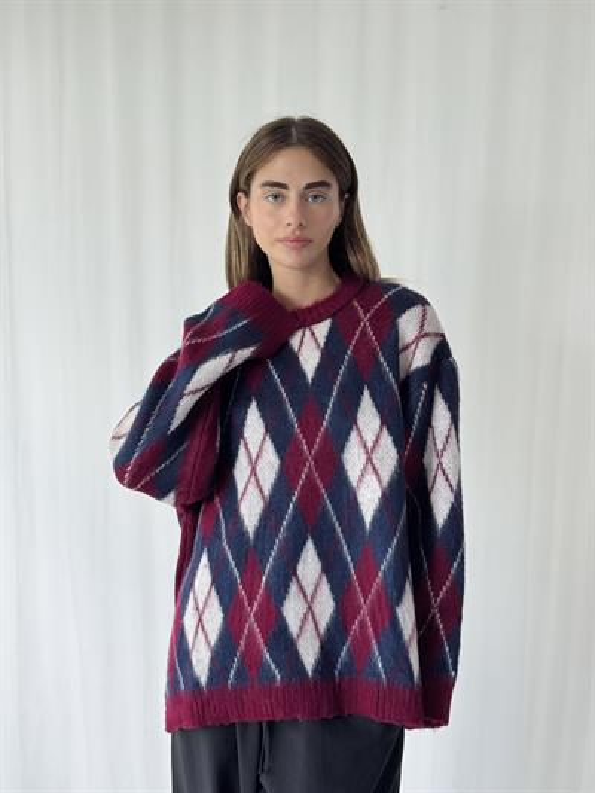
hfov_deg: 30.3
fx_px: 1100
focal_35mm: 48
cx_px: 298
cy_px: 396
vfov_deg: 39.6
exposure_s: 1/120
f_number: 1.78
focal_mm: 6.76
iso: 100
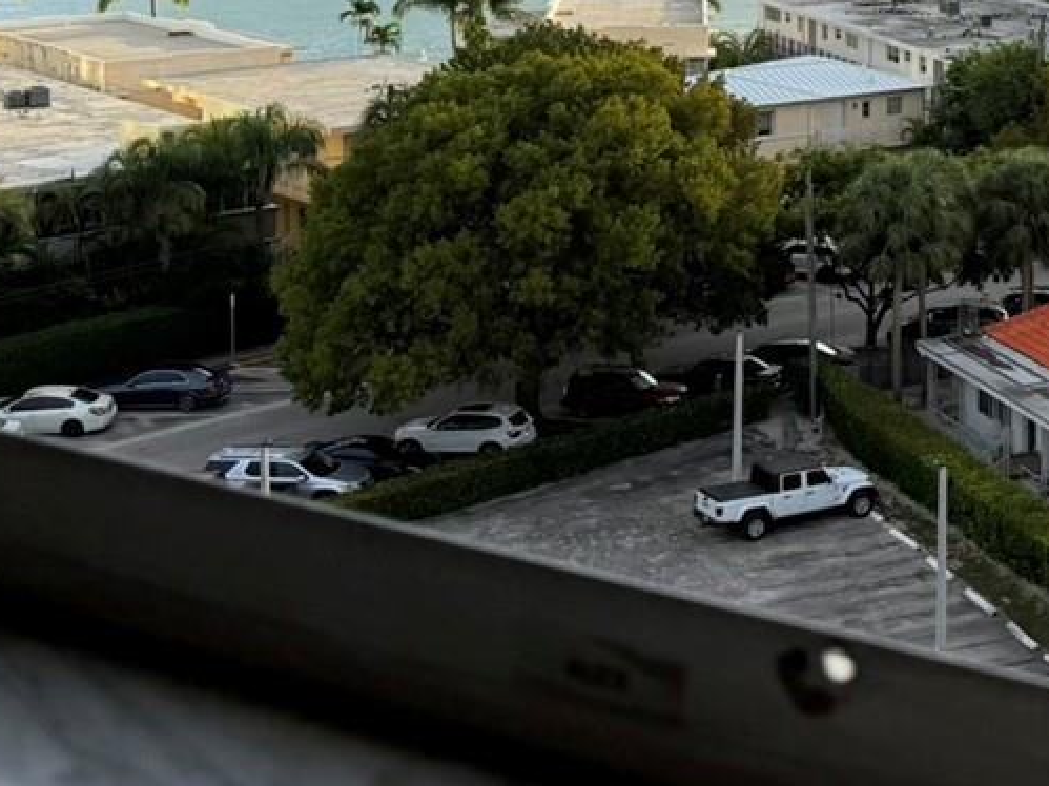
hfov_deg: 23.4
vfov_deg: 17.9
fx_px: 2333
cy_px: -223
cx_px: 1215
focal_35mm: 77
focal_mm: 6.76
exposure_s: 1/2445
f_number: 1.78
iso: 80
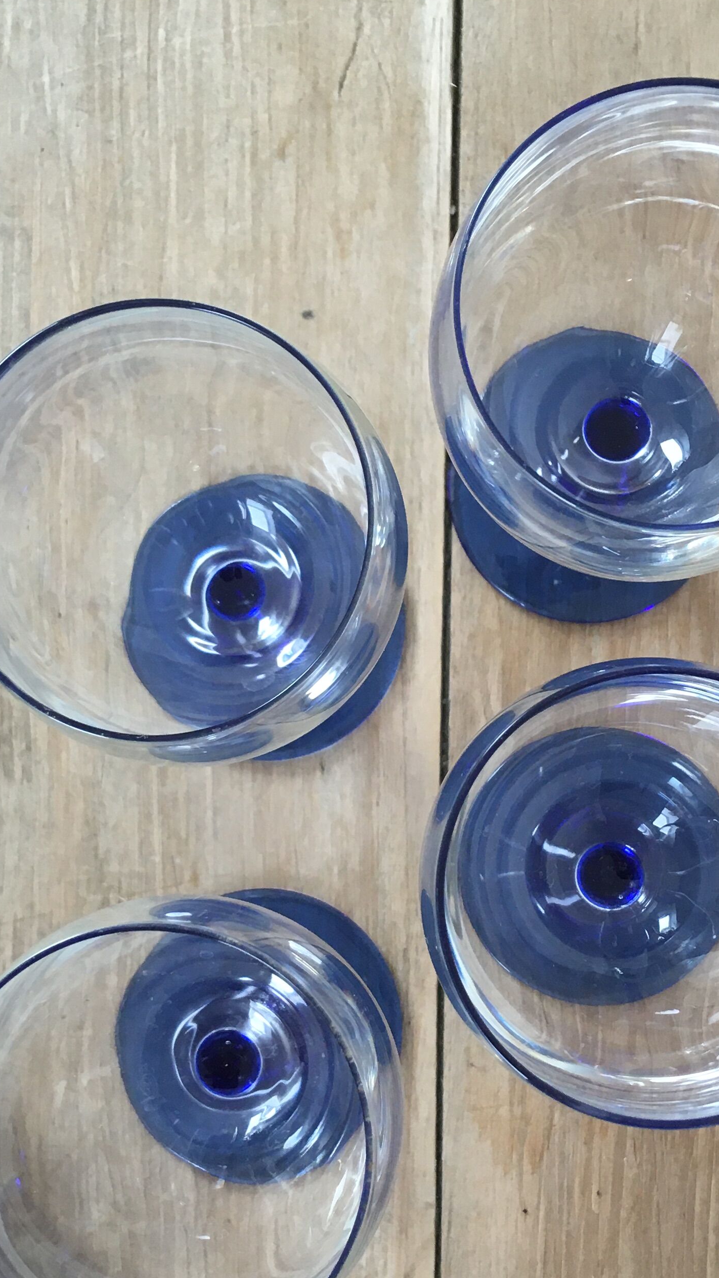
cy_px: 746
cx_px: 383
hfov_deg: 23.5
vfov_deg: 40.5
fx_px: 1729
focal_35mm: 51
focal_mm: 4.15
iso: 40
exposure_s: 1/33
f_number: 2.2
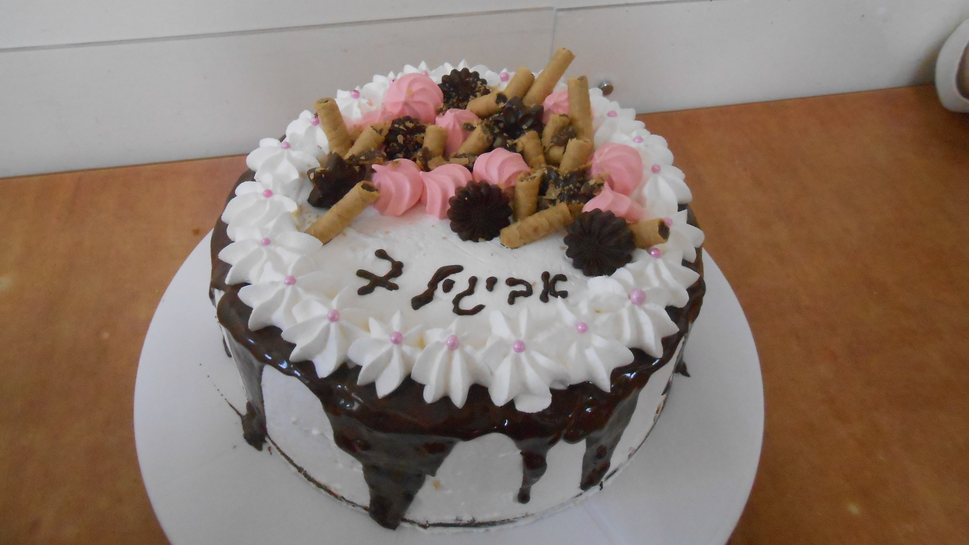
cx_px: 477
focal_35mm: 29
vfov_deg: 39.8
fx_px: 745
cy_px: 187
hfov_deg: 66.1
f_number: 3.5
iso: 800
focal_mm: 4.6
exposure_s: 1/100
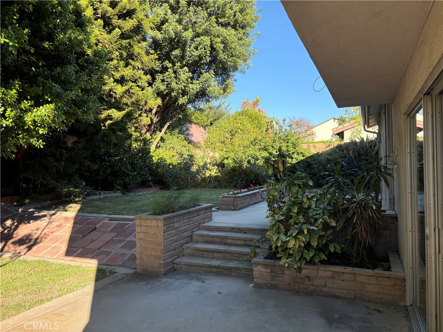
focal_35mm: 26
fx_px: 333
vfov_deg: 53.1
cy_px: 166
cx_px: 222
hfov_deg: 67.3
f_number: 1.6
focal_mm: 5.96
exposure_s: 1/756
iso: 64
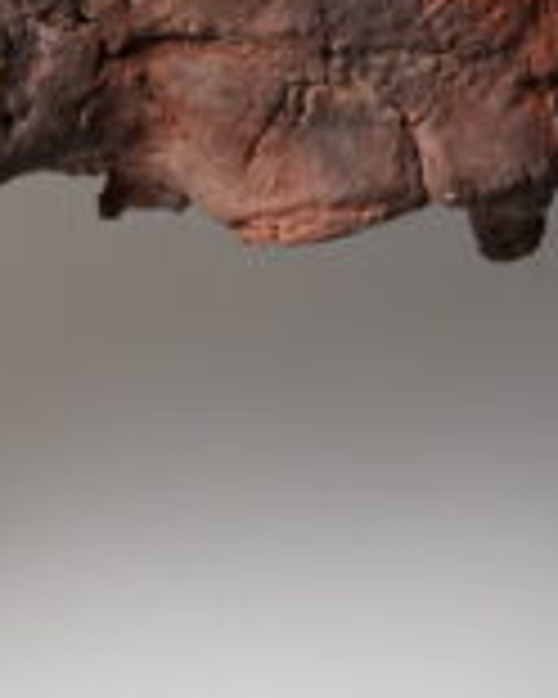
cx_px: -531
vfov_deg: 10.3
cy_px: -95
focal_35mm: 185
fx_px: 3810
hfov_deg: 8.0
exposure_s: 1/100
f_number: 11
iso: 3200
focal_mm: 50.7
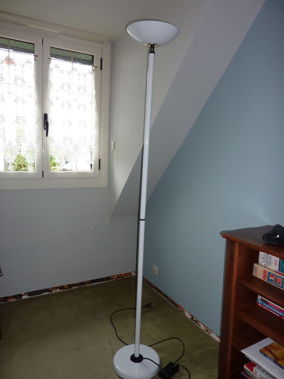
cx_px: 142
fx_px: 273
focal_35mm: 25
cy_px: 190
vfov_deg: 69.4
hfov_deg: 54.9
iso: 100
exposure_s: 1/30
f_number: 3.3
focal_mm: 4.1
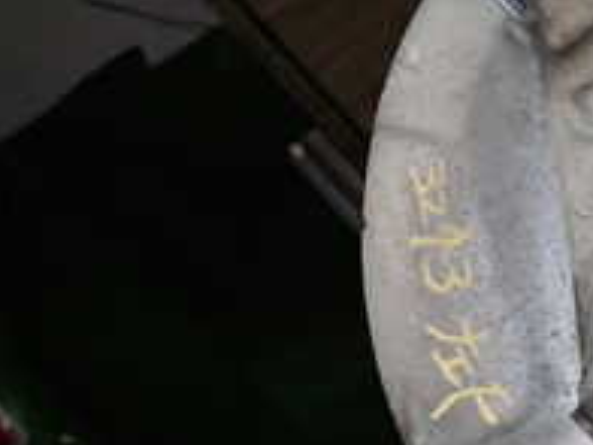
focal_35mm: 92
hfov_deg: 18.7
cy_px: 218
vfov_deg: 16.1
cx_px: 902
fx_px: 1576
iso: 250
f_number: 6.3
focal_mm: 5.4
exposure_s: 1/30
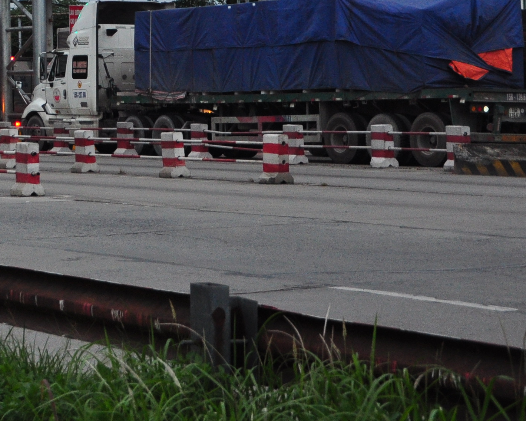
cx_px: -124
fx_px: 2117
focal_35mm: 136
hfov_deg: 13.7
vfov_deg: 11.2
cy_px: -74
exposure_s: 1/80
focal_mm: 32
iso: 640
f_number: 4.2
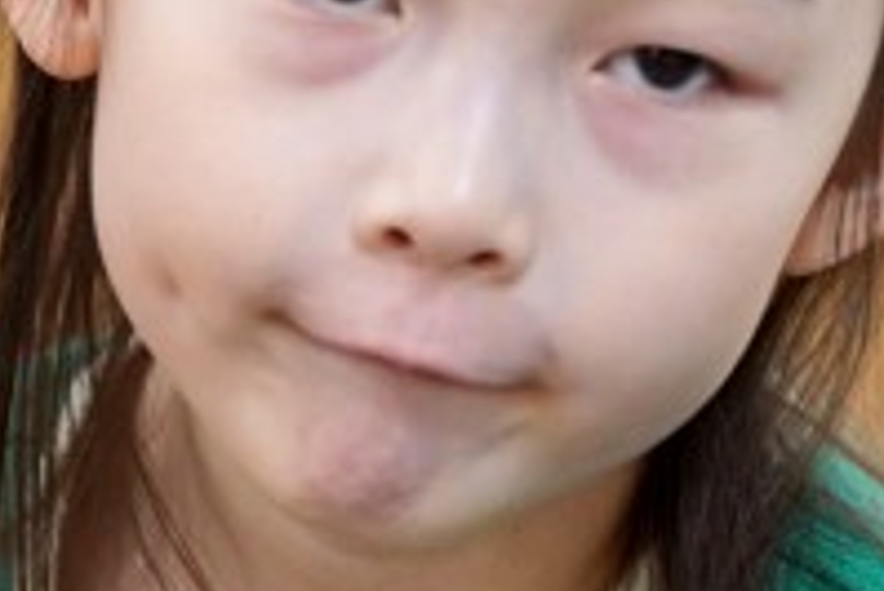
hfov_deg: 3.5
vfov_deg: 2.3
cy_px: 515
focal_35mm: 588
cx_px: 320
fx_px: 14449
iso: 1600
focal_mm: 130
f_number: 3.2
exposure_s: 1/160
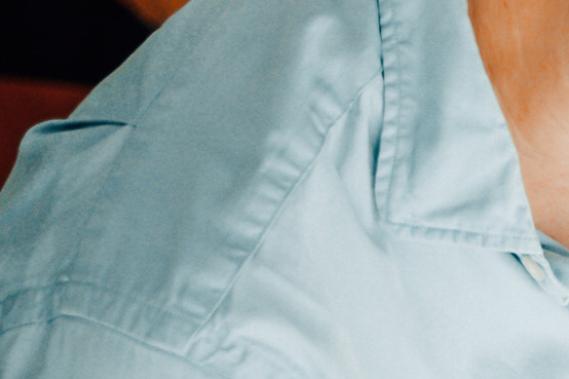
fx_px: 2397
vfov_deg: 9.0
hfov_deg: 12.0
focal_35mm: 152
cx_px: 1154
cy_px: 399
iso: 1250
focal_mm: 32.8
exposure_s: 1/160
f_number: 2.8
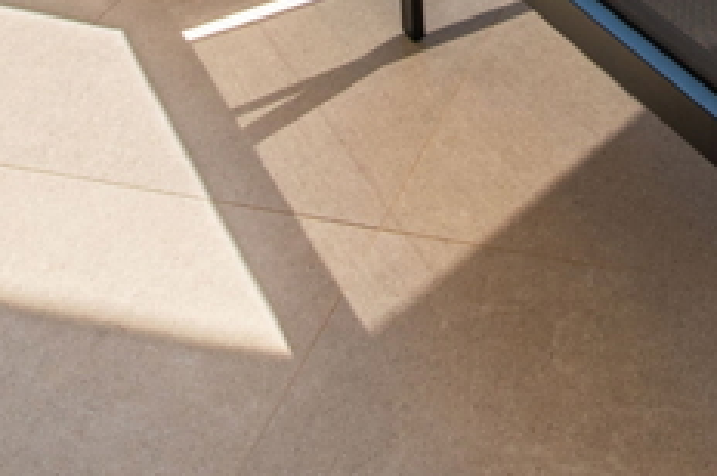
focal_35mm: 62
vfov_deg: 15.1
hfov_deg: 31.7
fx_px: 1233
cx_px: 562
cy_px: -606
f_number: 9
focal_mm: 12
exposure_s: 1/200
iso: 200
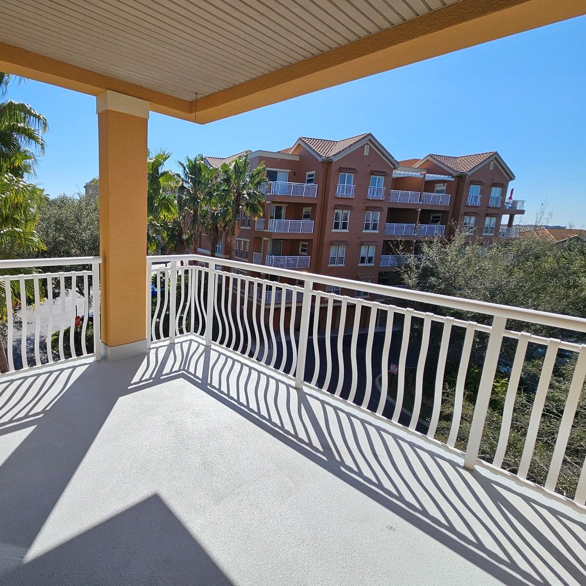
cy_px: 281
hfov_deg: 83.9
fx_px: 306
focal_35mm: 16
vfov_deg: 87.4
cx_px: 188
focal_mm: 2.2
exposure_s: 1/2745
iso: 50
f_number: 2.2
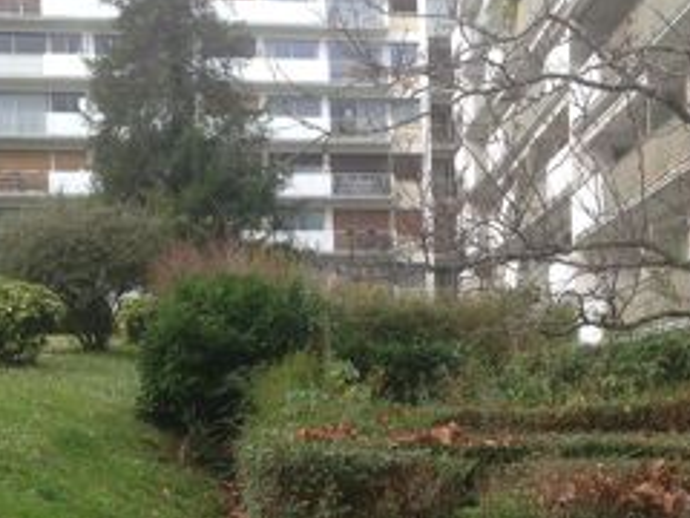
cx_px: 480
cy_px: 458
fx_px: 1316
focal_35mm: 66
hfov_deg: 29.1
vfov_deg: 21.8
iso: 50
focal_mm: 4.12
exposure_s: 1/168
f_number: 2.4
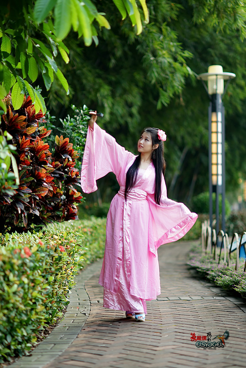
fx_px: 871
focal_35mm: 85
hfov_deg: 16.1
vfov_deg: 23.9
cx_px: 123
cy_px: 184
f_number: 1.4
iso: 200
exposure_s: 1/1000
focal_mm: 85
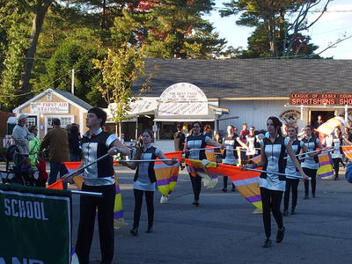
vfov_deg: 49.7
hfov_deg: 63.4
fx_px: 285
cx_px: 176
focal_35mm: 28
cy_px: 132
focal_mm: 6
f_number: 3.5
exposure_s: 1/200
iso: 100
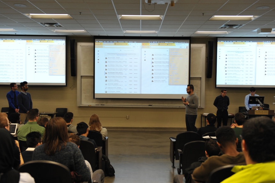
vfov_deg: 32.6
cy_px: 93
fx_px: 313
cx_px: 135
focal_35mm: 41
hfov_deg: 47.4
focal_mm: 36
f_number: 3.5
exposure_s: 1/80
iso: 1000
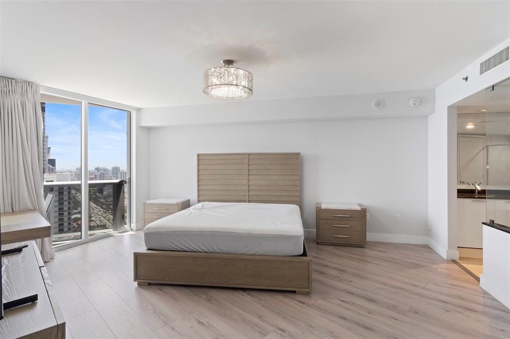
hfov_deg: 88.5
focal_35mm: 18
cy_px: 170
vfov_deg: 65.9
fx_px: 262
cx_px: 255
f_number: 14
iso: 250
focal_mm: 18.5
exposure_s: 1/3
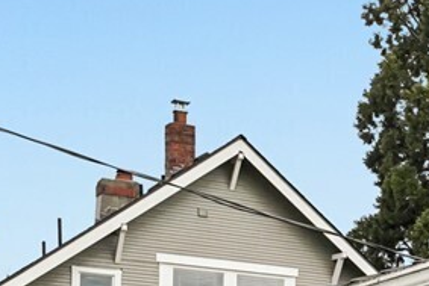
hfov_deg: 16.9
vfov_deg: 13.0
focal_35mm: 96
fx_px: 1145
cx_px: 810
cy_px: 503
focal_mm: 16
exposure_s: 1/1000
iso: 1600
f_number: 8
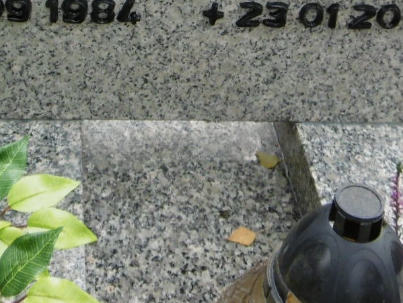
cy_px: -131
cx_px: 133
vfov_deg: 16.6
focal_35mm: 82
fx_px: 955
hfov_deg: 23.7
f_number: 3.1
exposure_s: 1/160
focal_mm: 4.3
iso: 100
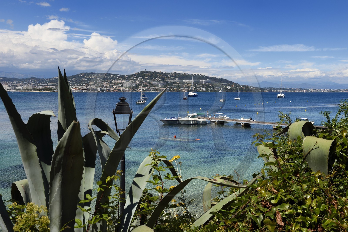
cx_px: 174
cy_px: 116
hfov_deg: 54.5
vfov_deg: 37.8
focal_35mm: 35
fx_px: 338
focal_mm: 35
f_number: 14
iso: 200
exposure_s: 1/250
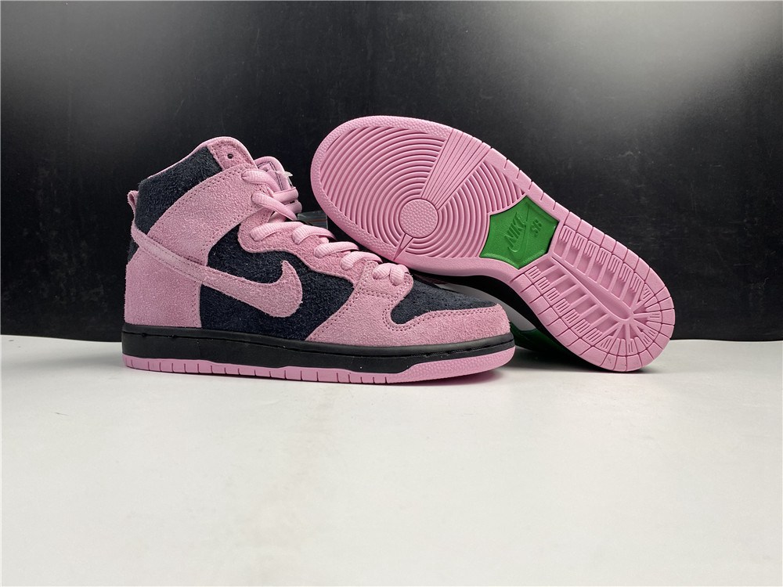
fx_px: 588
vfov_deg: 53.1
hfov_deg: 67.3
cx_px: 392
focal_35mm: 26
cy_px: 294
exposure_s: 1/100
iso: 50
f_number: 1.8
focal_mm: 4.25
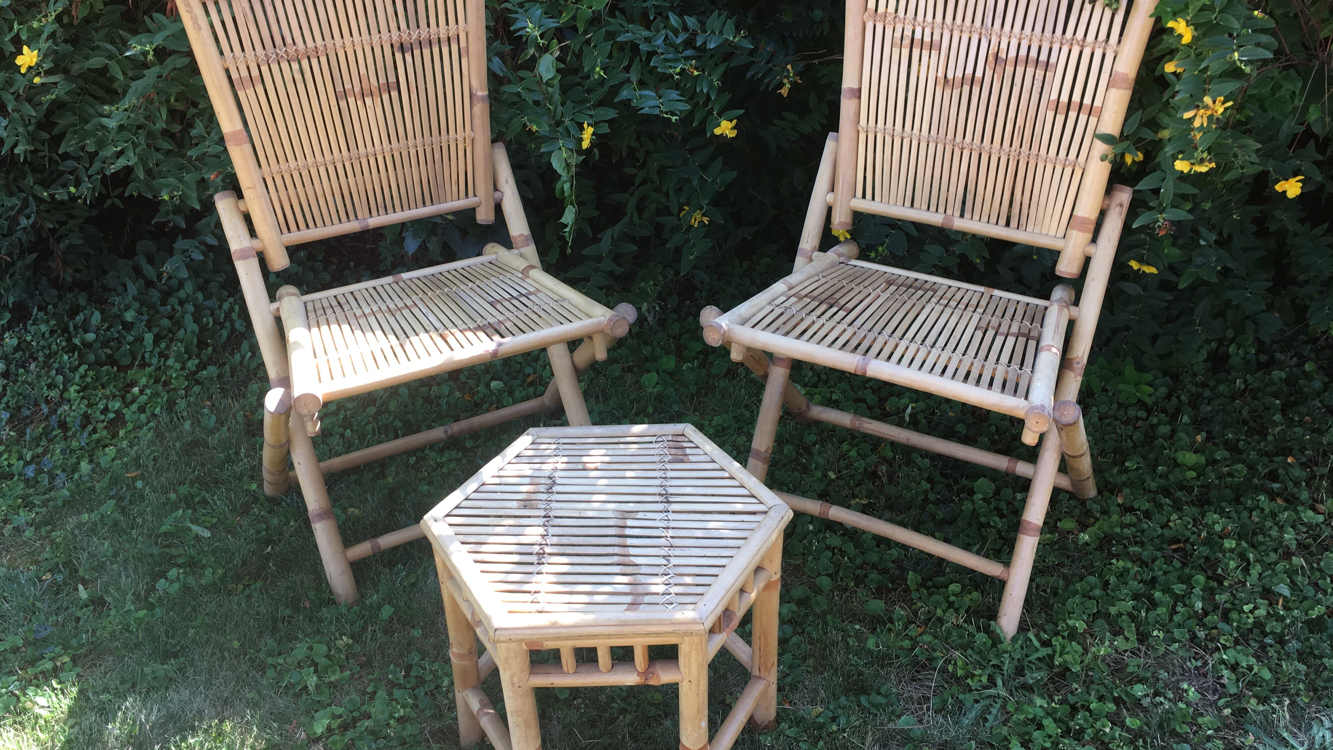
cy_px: 355
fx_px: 1131
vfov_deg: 36.7
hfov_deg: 61.0
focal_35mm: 32
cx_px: 662
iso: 32
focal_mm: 4.15
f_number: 2.2
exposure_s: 1/100
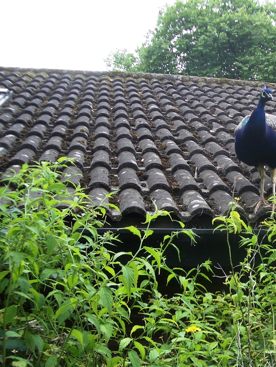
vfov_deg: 40.4
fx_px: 499
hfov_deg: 30.1
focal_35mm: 47
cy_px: 184
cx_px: 224
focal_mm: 5.8
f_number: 2.6
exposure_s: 1/320
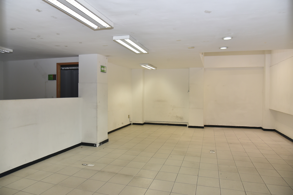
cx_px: 146
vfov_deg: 53.1
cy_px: 98
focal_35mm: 24
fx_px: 195
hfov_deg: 73.7
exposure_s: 1/100
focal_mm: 24
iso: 900
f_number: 6.3
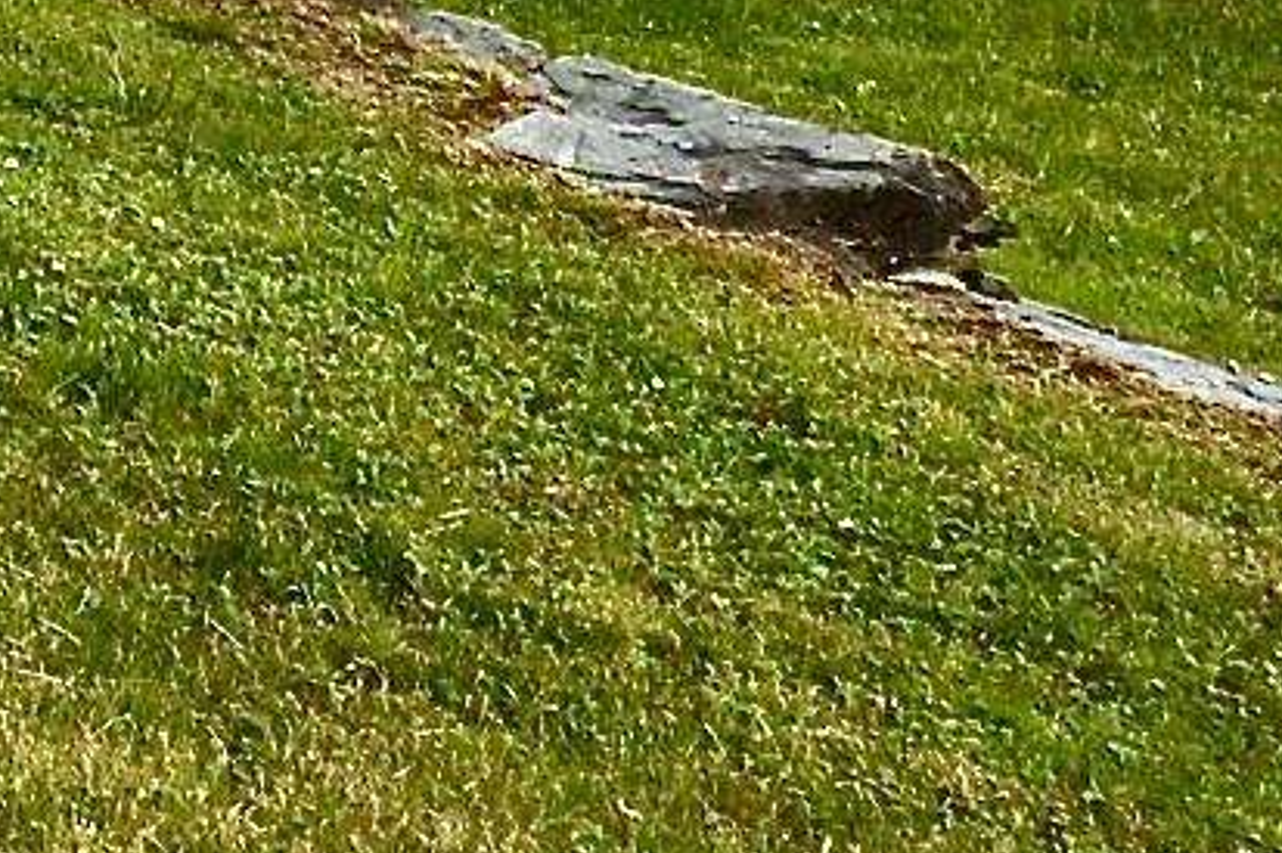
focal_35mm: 109
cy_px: -971
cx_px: -1117
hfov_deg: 15.7
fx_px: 3872
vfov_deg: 11.2
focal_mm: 13
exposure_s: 1/250
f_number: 8
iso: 100
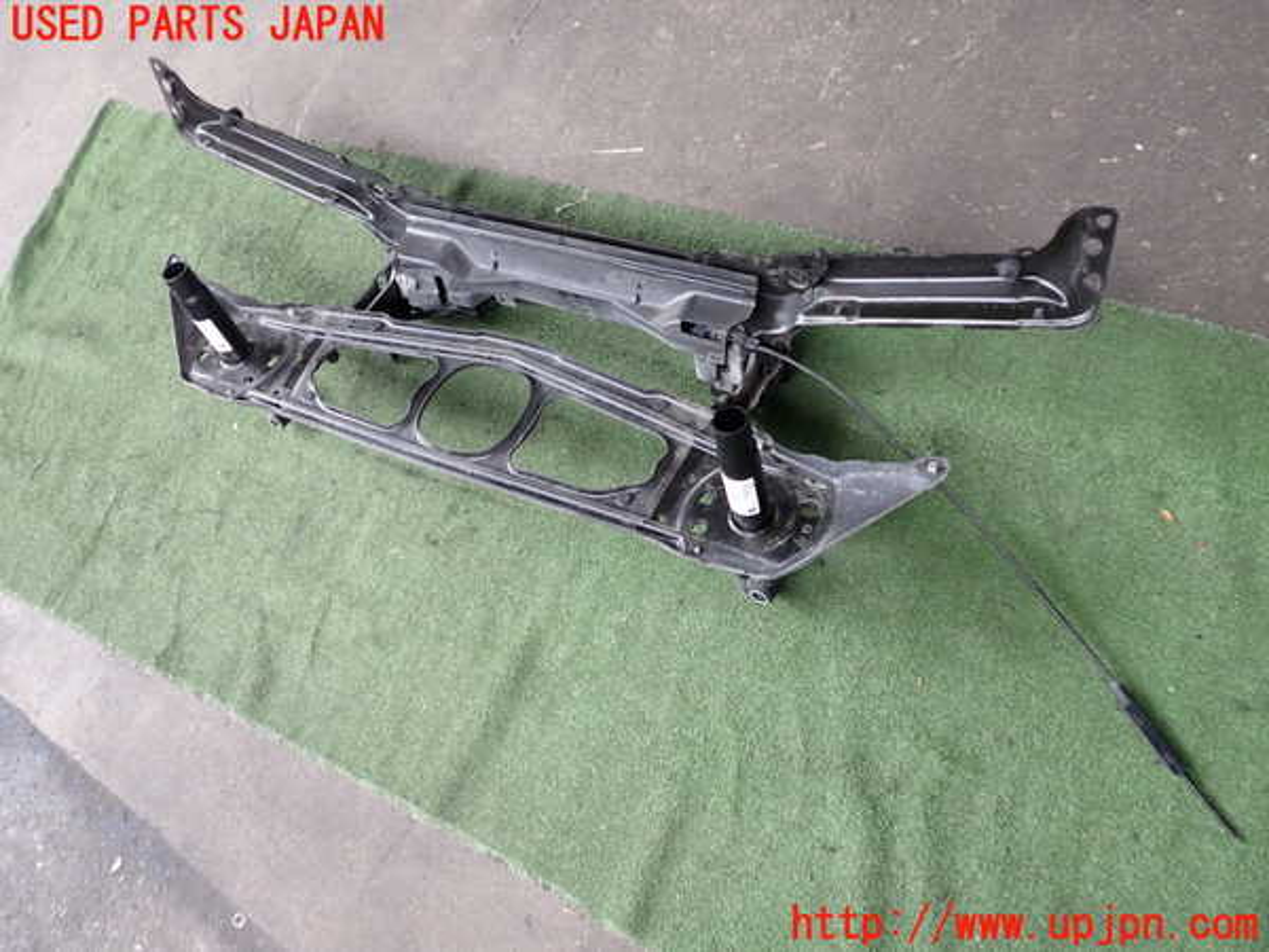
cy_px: 476
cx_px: 634
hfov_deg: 60.0
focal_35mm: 30
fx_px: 1100
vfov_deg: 46.8
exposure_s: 1/125
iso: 200
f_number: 2.3
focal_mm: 5.4
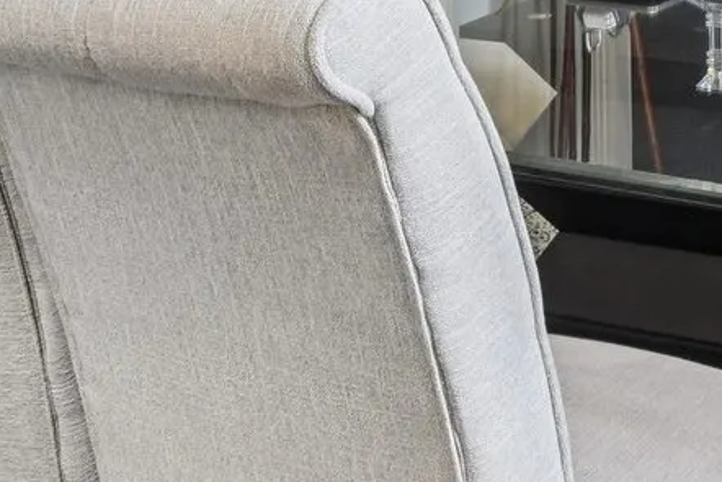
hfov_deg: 26.2
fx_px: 1324
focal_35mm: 66
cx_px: 925
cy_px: -327
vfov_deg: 17.6
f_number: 8
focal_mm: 12
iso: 400
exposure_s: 1/6
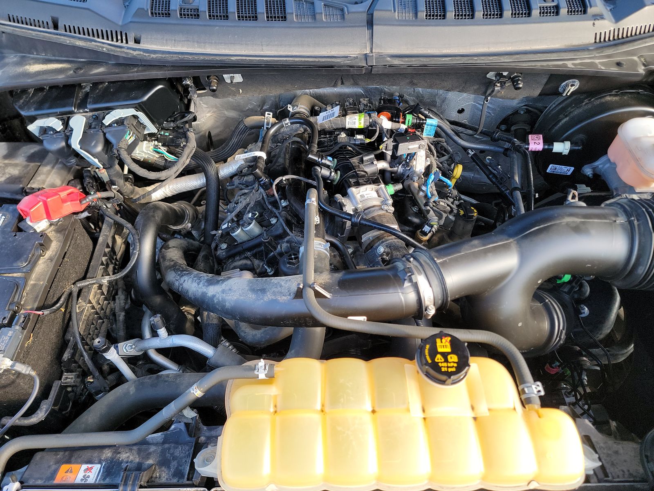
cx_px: 327
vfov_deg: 56.8
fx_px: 453
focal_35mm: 24
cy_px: 246
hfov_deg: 71.6
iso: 60
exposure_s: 1/59
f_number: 1.8
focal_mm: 6.7
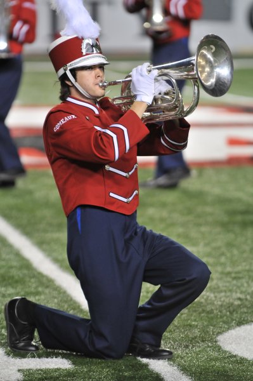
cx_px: 126
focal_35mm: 300
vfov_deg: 6.9
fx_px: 3168
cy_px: 190
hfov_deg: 4.6
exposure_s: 1/250
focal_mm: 200
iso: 800
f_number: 2.8
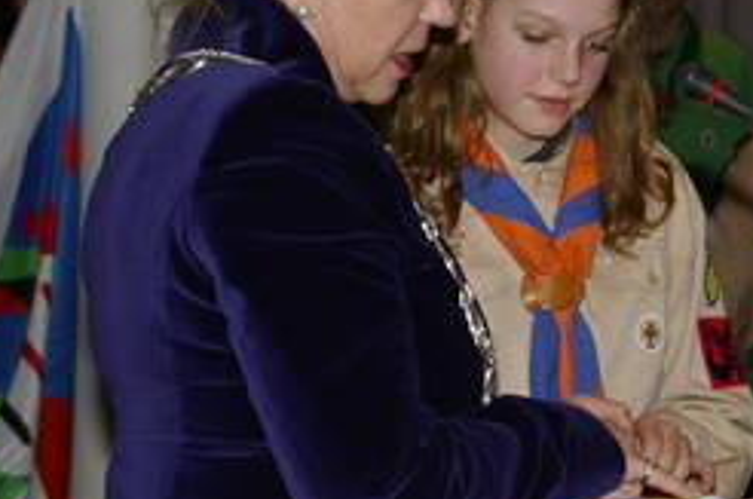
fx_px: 2764
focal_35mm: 132
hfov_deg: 15.5
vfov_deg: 10.3
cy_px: 81
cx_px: 413
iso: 200
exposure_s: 1/50
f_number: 4
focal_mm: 31
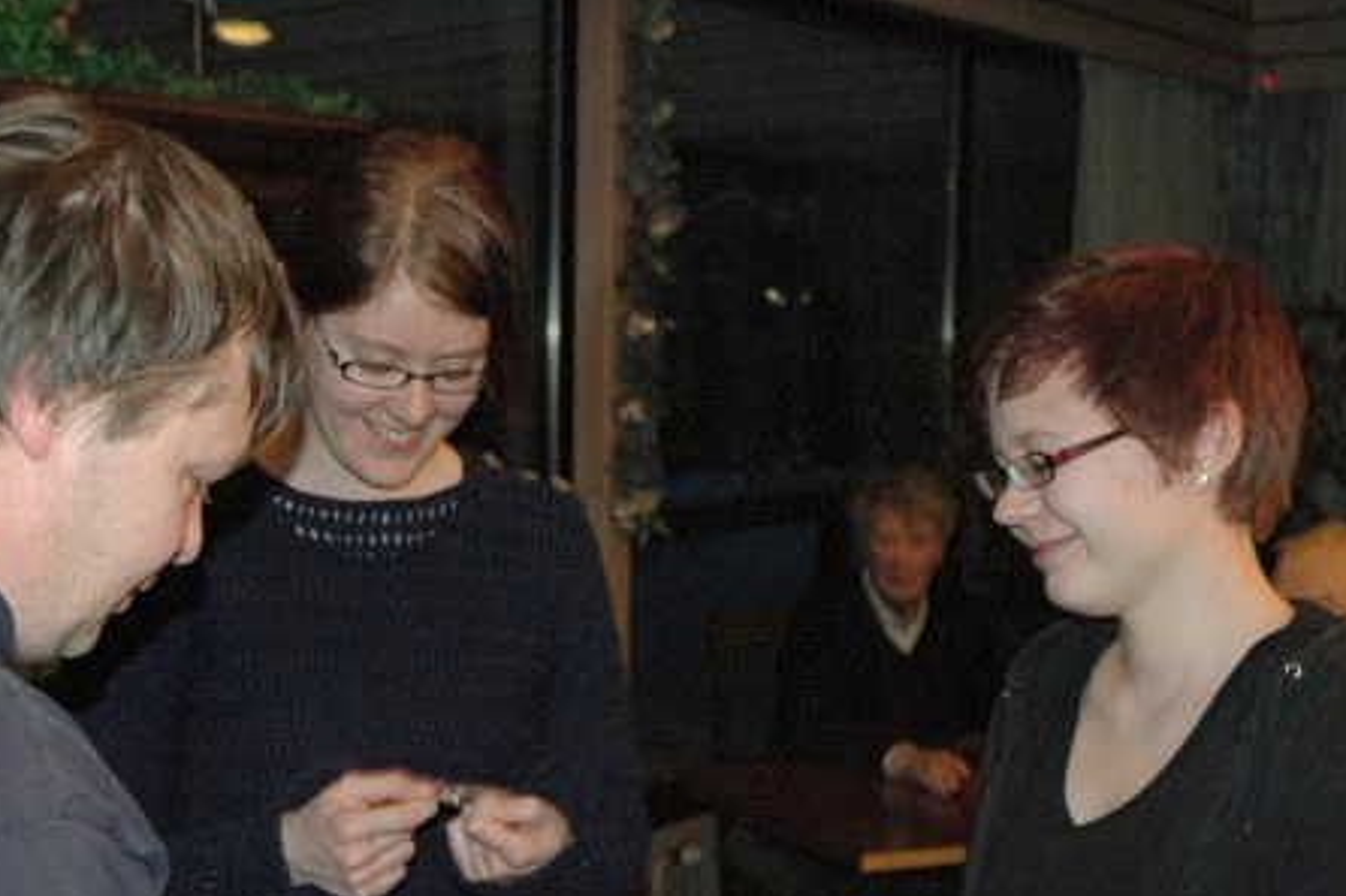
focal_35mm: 59
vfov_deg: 23.1
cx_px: 546
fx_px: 2193
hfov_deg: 34.0
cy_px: 552
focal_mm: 29
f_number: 5
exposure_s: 1/60
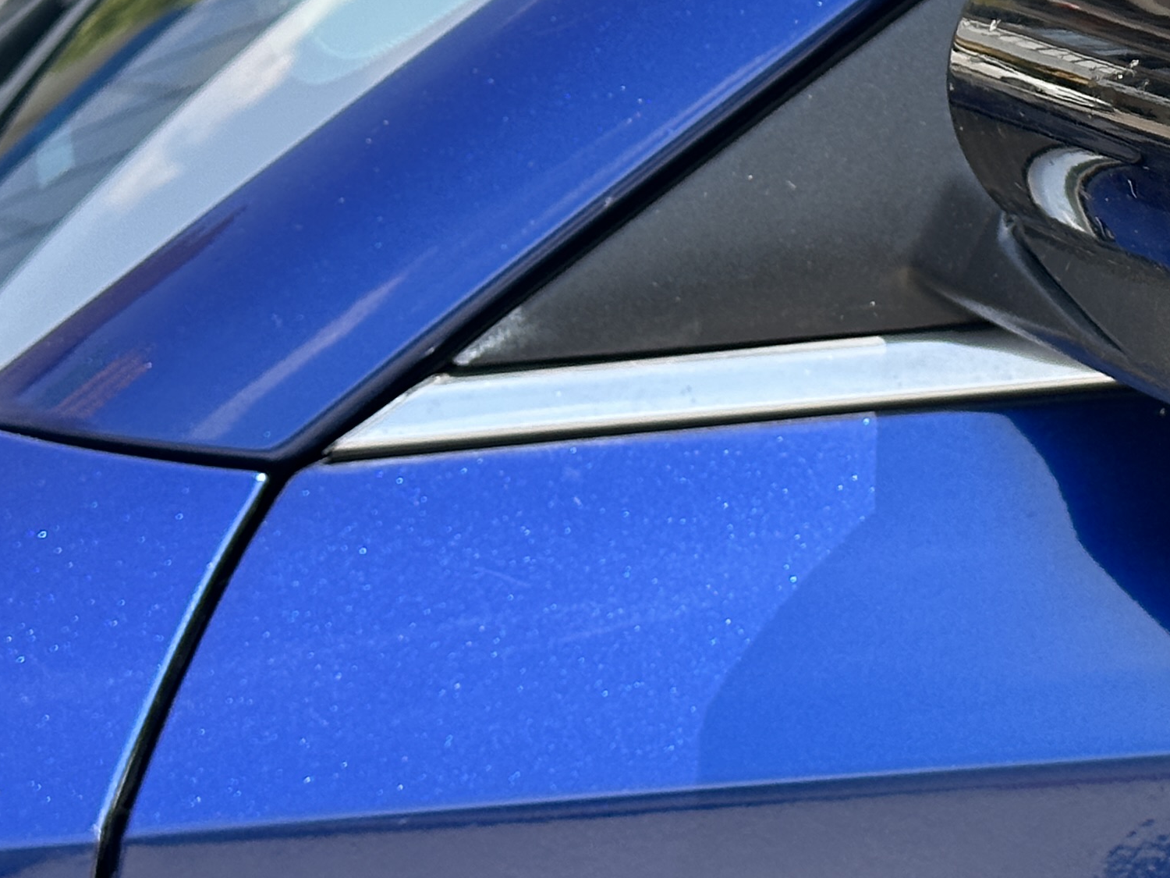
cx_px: 1469
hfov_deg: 14.7
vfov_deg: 11.4
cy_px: 154
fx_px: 4360
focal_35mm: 129
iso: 64
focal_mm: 6.86
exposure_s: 1/1062
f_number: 1.78
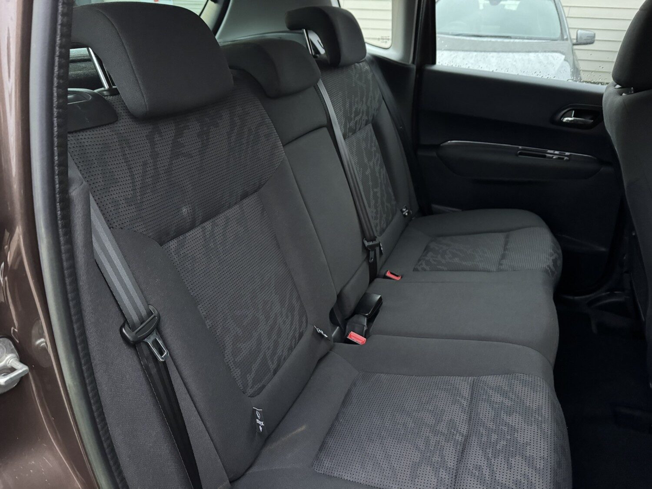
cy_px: 244
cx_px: 326
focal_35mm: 24
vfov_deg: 56.8
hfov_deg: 71.6
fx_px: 452
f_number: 1.78
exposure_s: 1/25
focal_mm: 6.76
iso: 1000
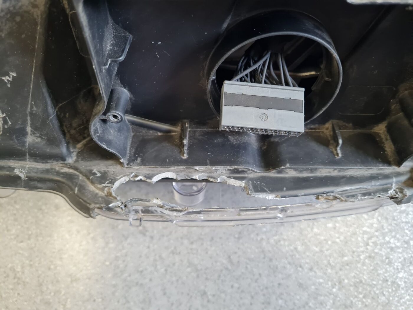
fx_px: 310
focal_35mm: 26
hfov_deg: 67.3
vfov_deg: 53.1
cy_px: 155
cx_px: 206
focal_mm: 5.4
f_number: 1.8
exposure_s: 1/100
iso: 320
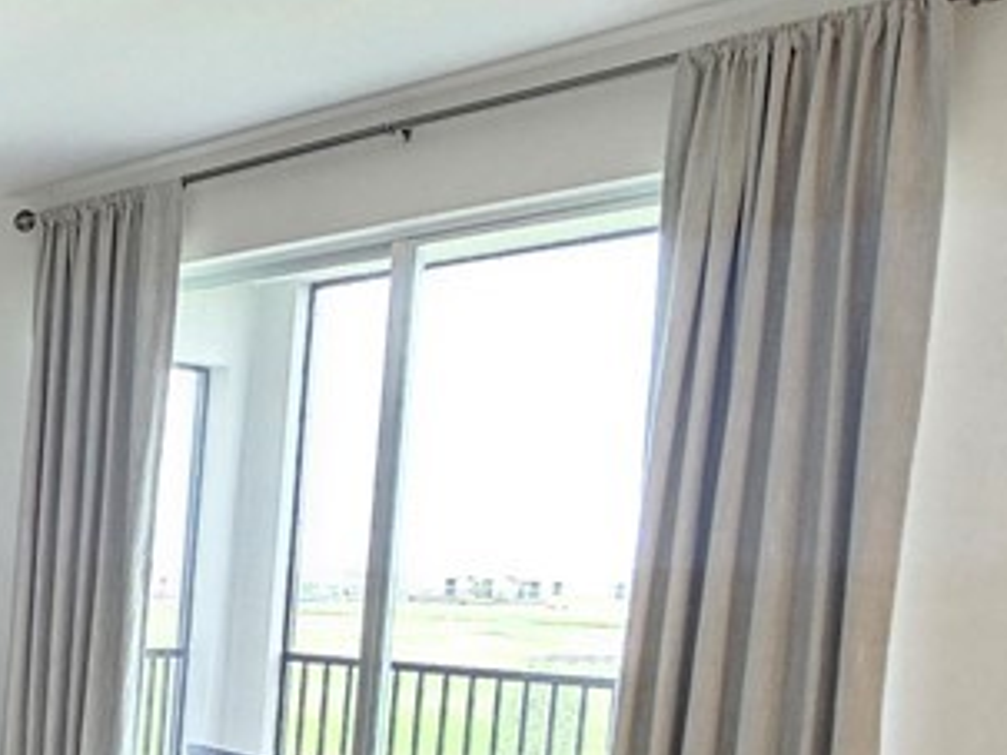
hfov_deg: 31.3
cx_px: -352
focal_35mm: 44
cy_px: 742
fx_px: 1279
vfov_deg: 30.7
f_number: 2.2
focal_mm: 2.2
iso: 320
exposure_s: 1/30
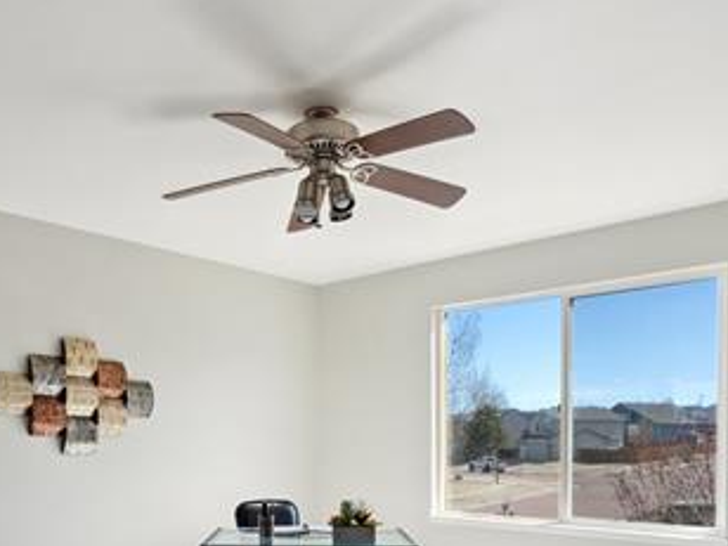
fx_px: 673
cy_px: 459
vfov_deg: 41.7
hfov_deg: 56.2
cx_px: 274
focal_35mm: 32
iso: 800
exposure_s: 1/320
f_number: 6.3
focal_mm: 16
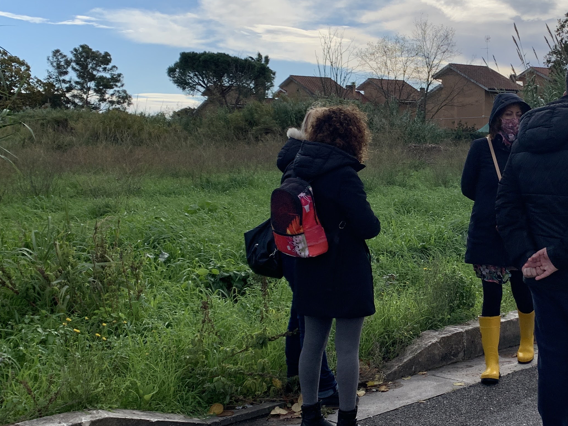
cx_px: 467
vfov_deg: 28.5
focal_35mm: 51
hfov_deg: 36.0
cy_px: 240
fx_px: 837
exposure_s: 1/2755
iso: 25
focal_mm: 4.25
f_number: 1.8
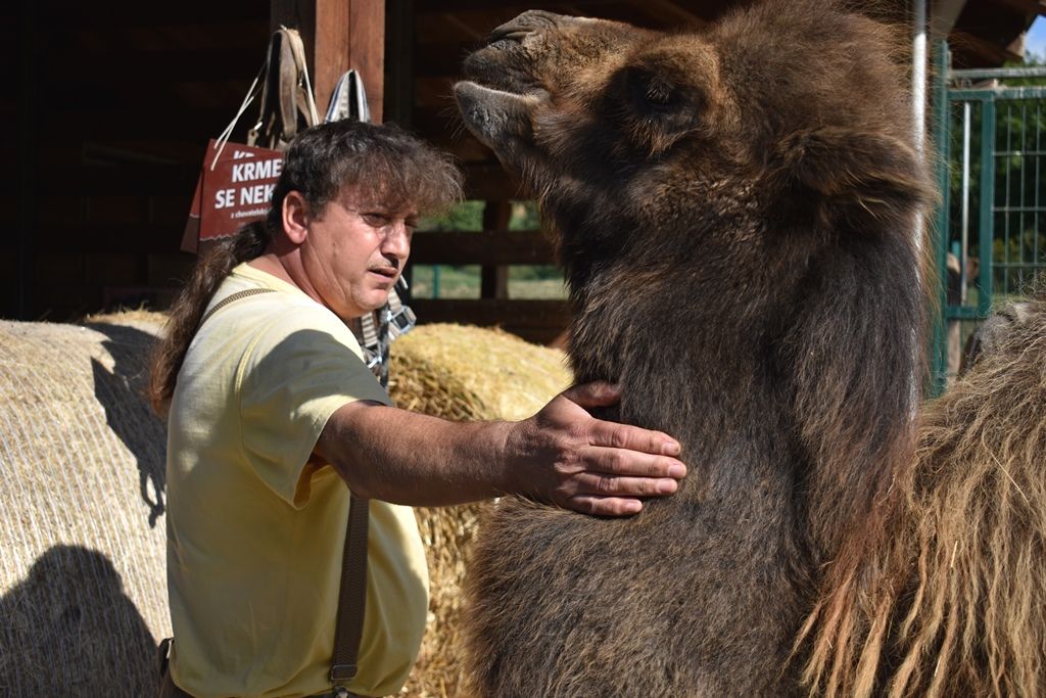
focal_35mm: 48
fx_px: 1395
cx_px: 523
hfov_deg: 41.1
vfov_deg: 28.1
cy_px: 349
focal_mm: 32
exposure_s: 1/1000
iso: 100
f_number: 4.5
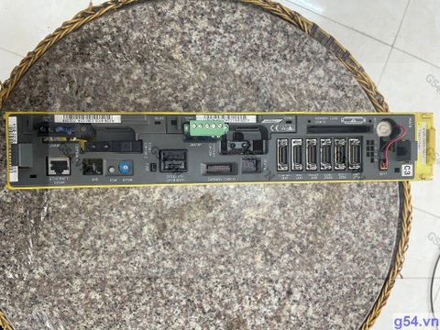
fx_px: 330
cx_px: 220
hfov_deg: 67.3
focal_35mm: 26
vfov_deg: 53.1
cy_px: 165
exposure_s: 1/60
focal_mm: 4.2
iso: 200
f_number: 1.6
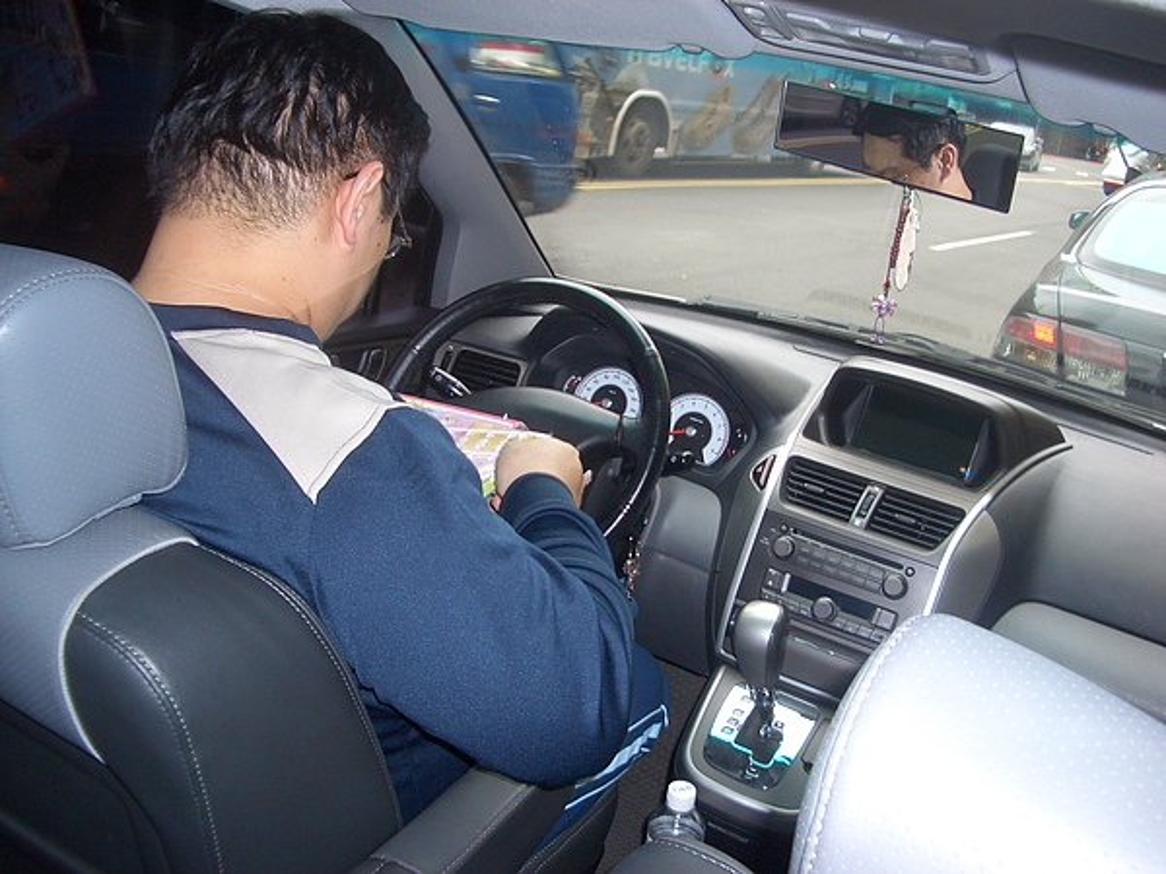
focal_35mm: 35
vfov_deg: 40.7
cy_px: 437
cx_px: 583
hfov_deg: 52.6
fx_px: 1179
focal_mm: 5.8
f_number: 2.6
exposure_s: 1/60
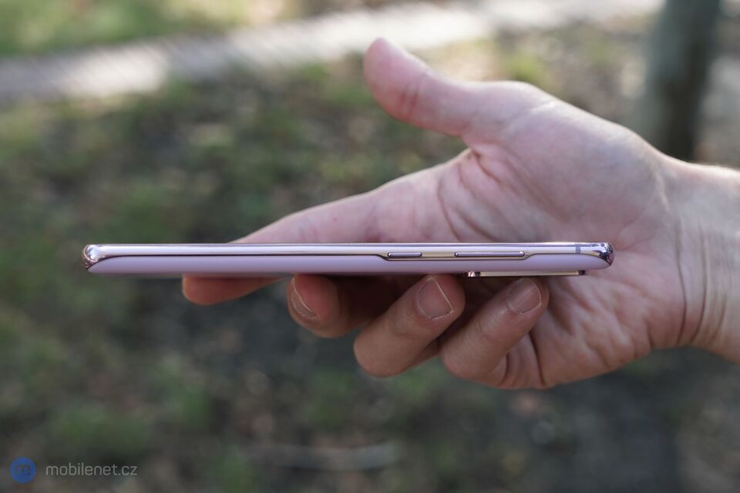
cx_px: 370
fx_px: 987
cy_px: 246
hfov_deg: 41.1
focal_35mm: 48
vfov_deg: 28.1
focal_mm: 48
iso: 400
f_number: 5.6
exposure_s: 1/250
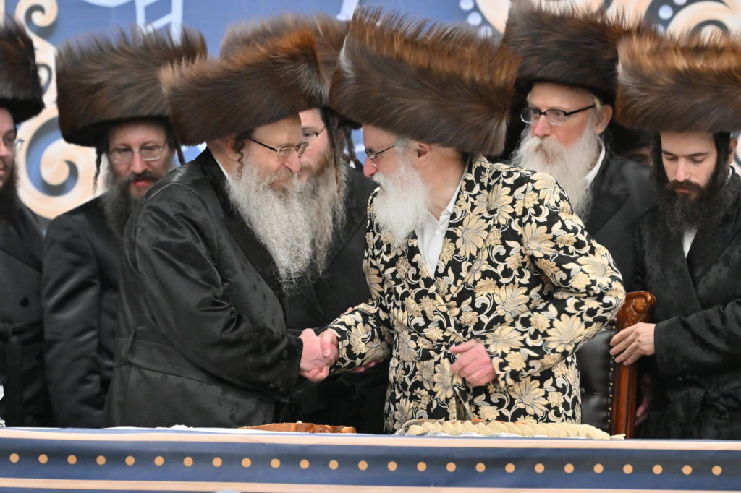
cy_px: 246
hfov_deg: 6.9
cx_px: 370
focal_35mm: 300
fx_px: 6173
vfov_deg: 4.6
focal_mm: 200
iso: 1250
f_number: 4
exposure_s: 1/320
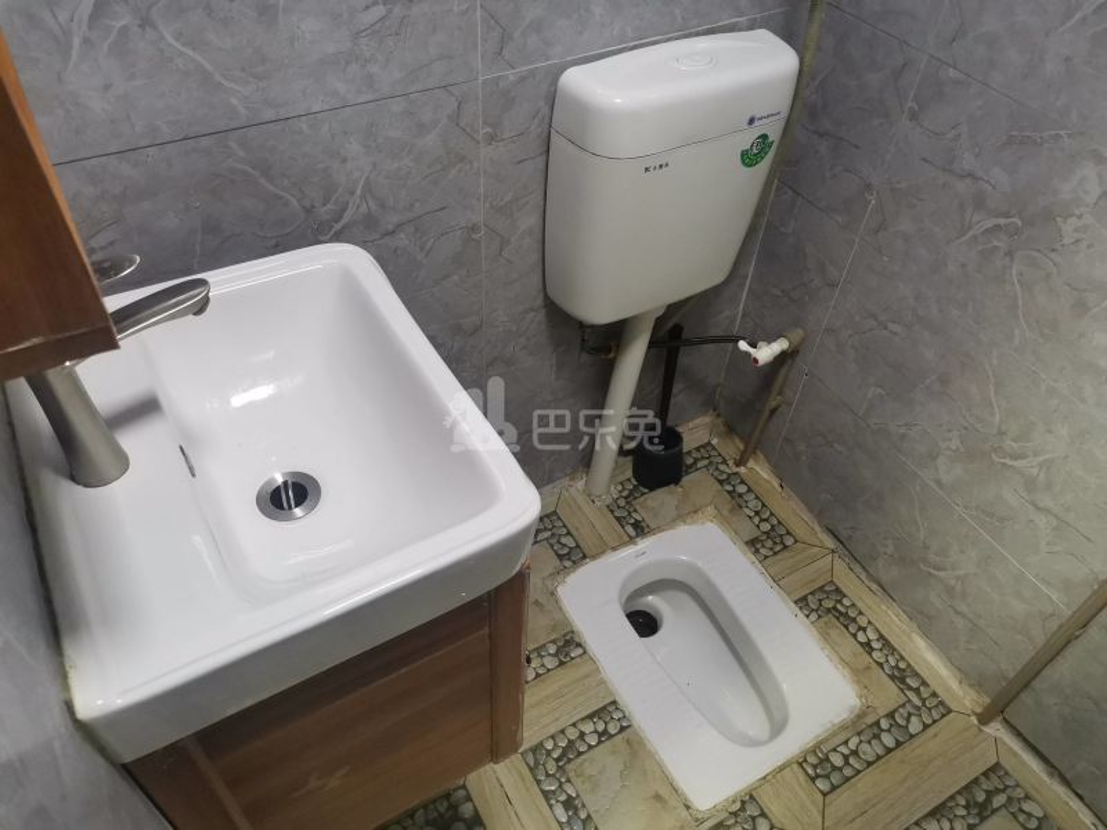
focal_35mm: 26
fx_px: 831
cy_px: 415
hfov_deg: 67.3
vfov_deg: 53.1
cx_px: 554
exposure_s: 1/33.3
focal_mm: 4.75
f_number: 1.8
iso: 400
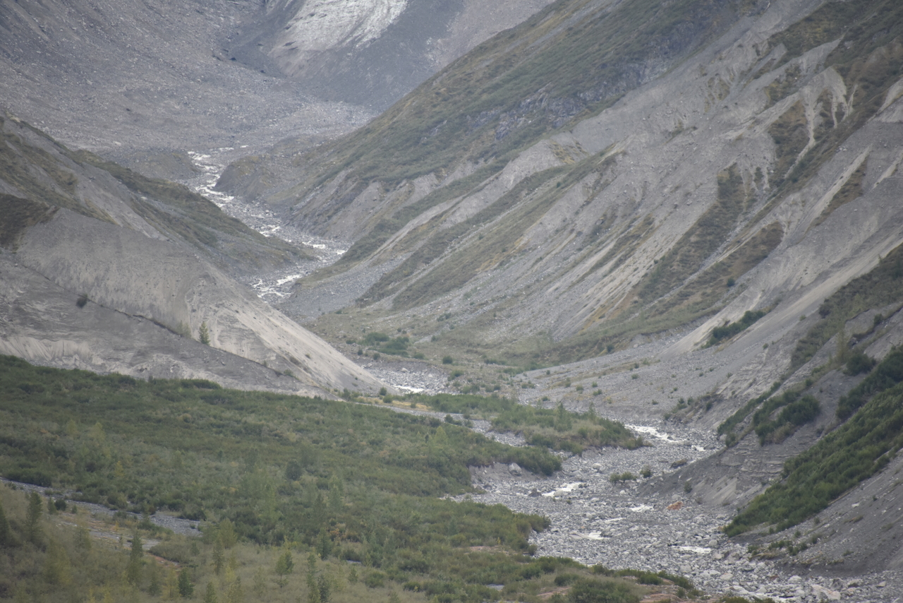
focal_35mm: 300
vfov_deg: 4.6
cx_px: 452
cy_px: 302
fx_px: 7526
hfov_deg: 6.9
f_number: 5.6
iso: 1100
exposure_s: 1/640
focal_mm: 300
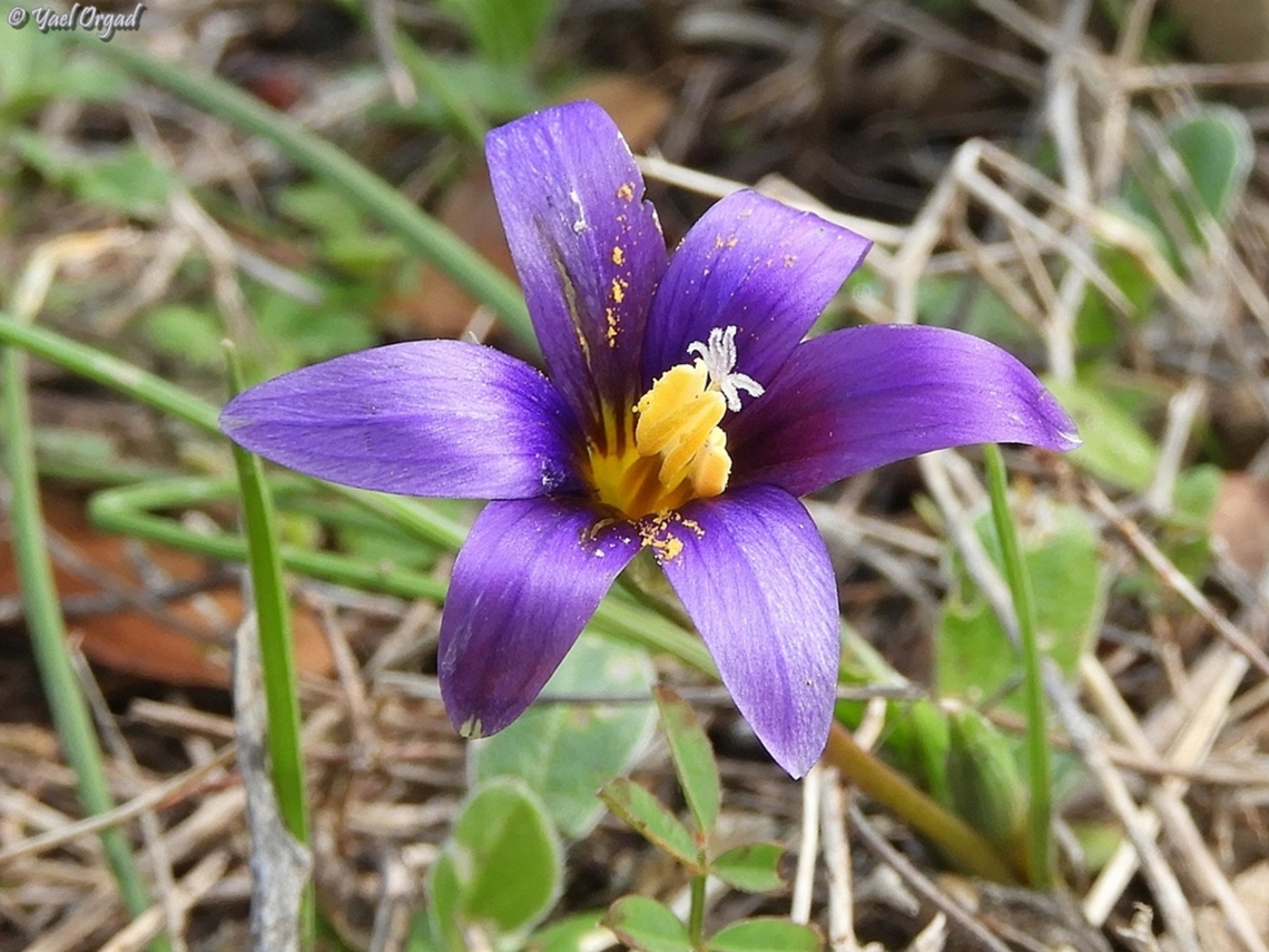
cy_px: 476
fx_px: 1283
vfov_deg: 40.7
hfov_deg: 52.6
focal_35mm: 35
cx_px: 634
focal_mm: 6.3
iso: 100
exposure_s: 1/160
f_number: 3.8
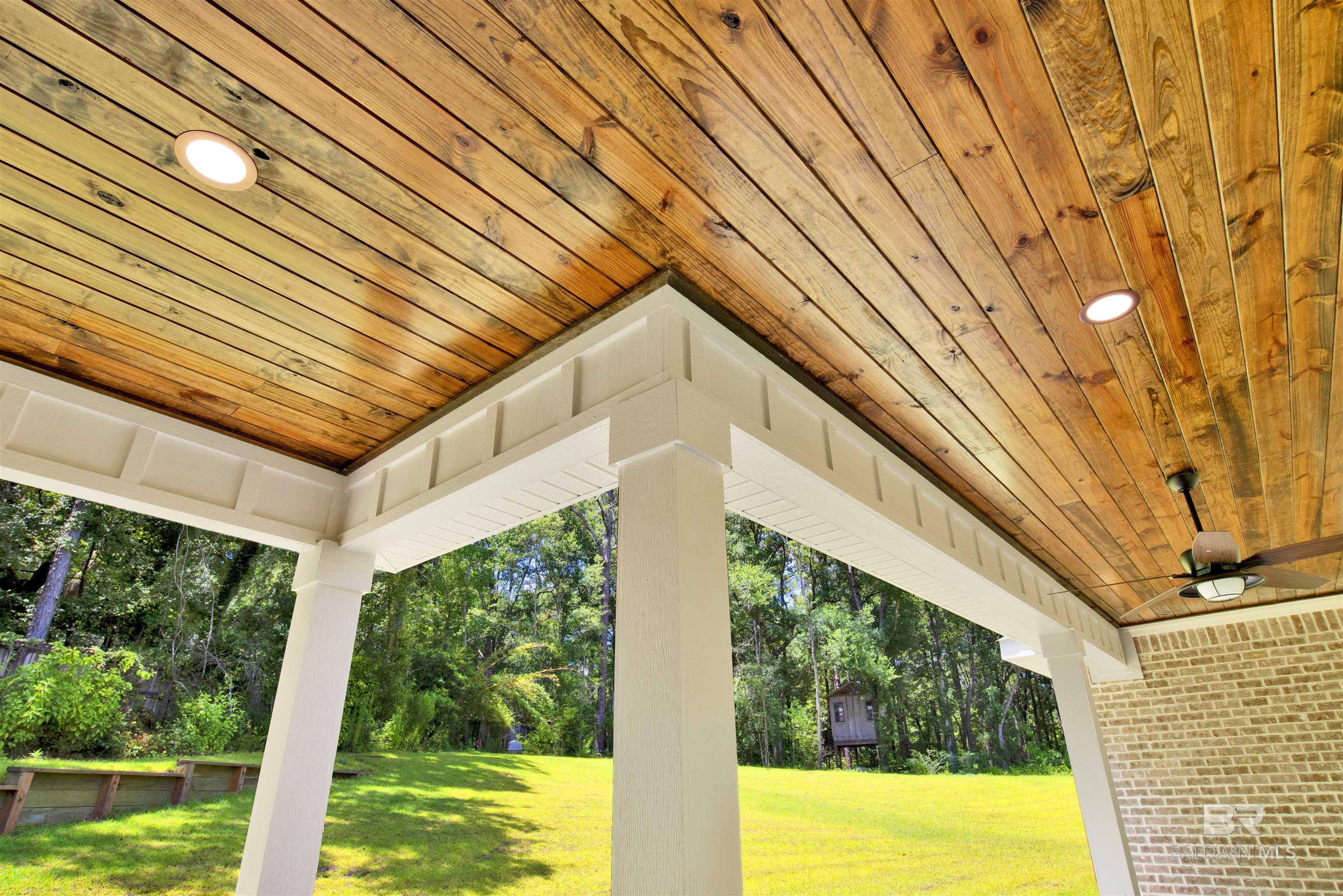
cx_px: 672
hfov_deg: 90.0
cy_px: 448
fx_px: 671
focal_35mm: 18
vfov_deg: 67.4
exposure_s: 1/20
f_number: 11
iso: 200
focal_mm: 18
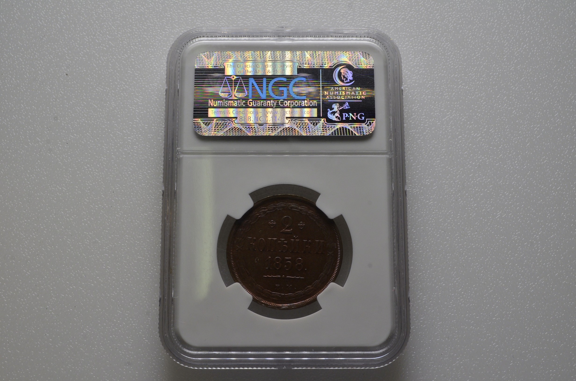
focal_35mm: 48
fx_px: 766
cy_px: 190
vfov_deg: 28.0
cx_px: 288
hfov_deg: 41.2
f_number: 14
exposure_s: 1/250
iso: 400
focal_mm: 32
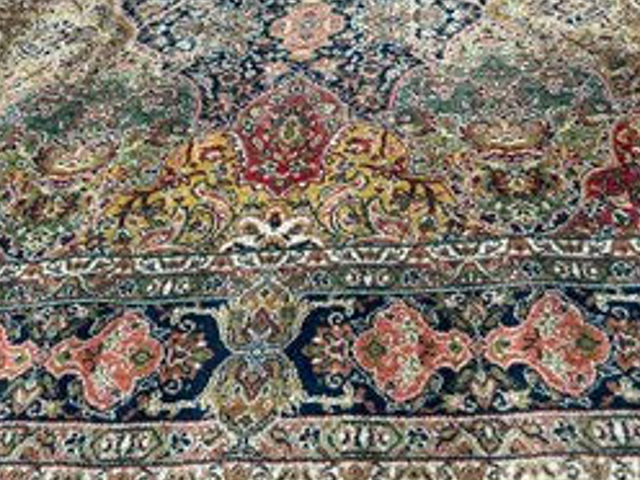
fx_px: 666
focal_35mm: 36
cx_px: 350
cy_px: 161
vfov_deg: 39.2
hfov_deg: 51.3
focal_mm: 5.7
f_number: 1.5
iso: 200
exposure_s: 1/60
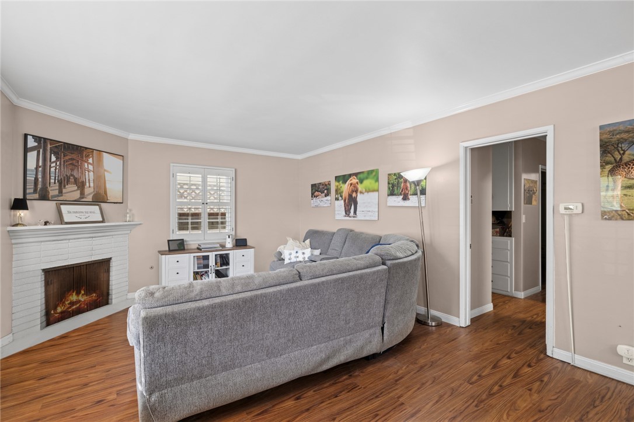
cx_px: 317
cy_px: 211
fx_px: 282
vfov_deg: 73.7
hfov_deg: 96.8
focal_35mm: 16
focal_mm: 16
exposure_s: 1/13
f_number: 8
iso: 200
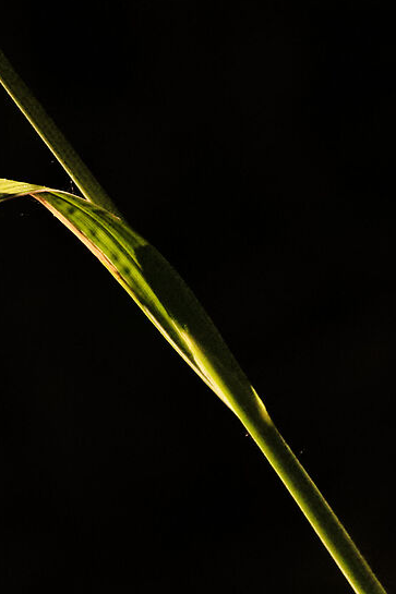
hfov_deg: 1.5
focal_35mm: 890
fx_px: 14693
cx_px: 231
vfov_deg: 2.3
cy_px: 742
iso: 800
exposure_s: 1/200
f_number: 7.1
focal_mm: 134.5
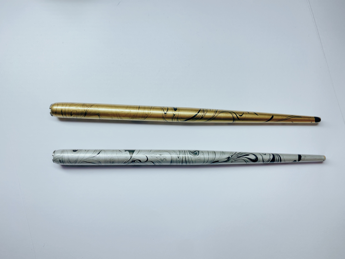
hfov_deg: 67.3
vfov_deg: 53.1
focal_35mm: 26
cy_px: 130
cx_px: 172
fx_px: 259
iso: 50
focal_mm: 4.25
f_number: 1.8
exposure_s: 1/120
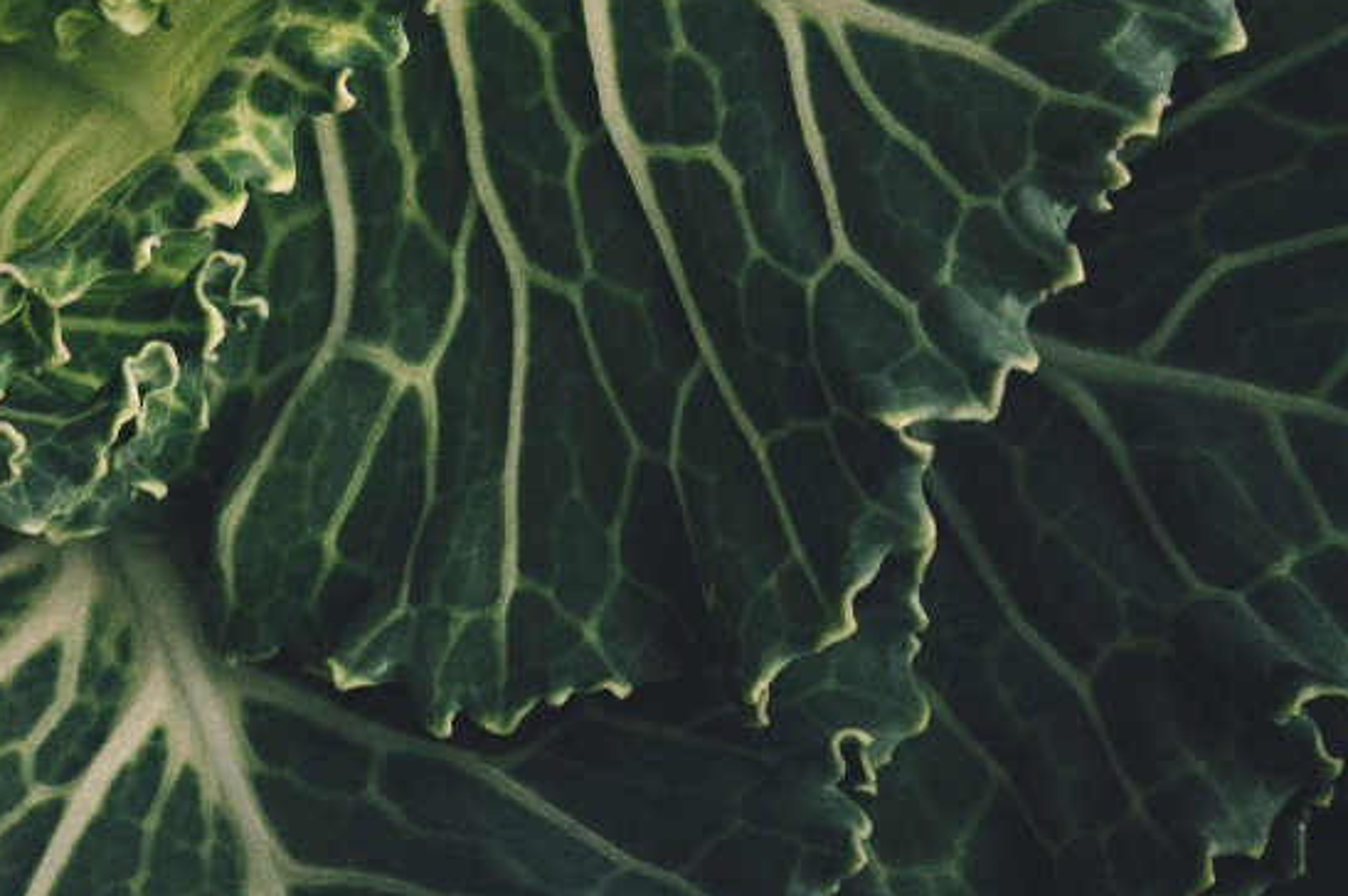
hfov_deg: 14.9
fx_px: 5052
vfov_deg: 9.9
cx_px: -17
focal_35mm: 135
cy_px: -362
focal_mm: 41
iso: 1600
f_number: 10
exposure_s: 1/160
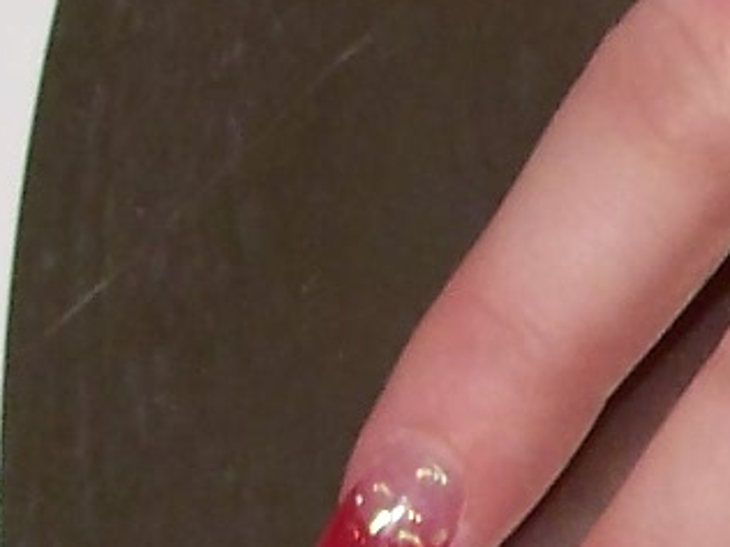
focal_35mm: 240
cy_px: 302
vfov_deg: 6.2
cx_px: 1393
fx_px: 5061
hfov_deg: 7.9
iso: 200
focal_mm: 7.8
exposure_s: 1/25
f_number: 2.8
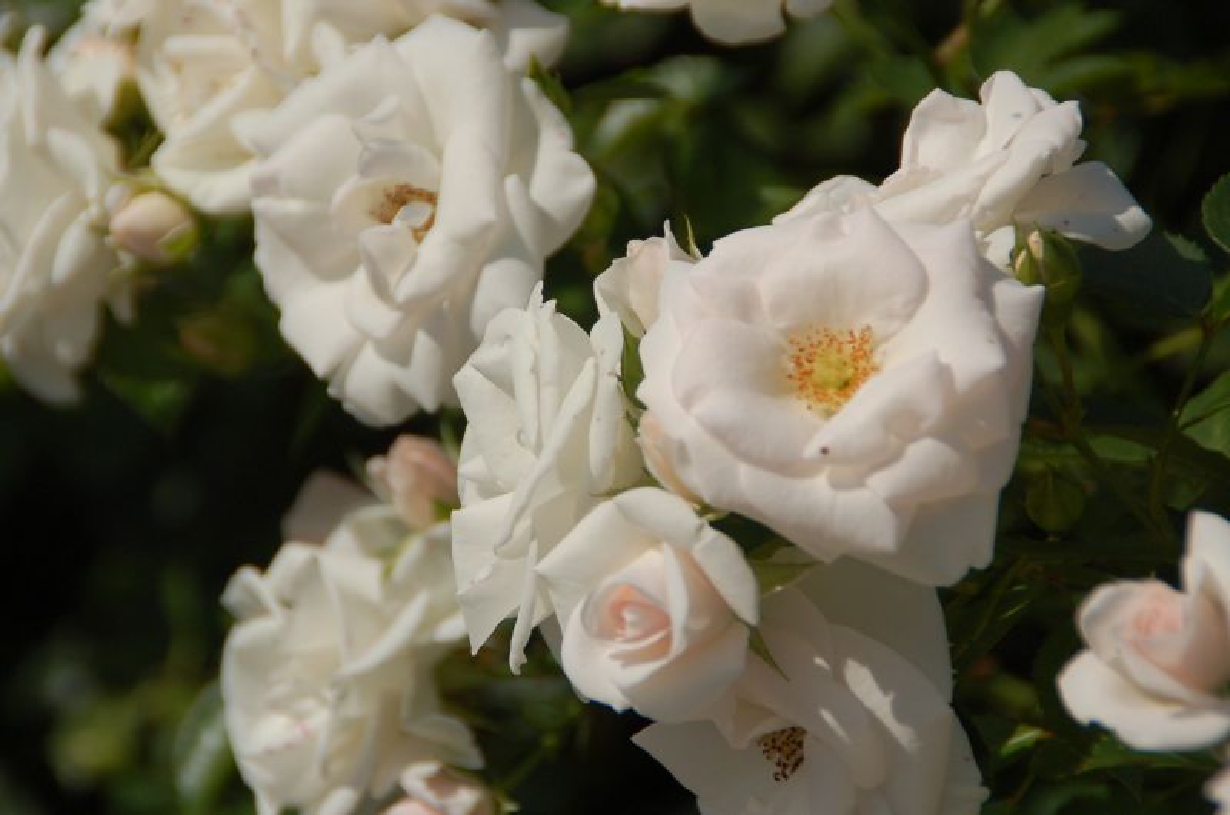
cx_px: 615
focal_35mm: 225
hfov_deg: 9.2
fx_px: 7672
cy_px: 408
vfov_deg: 6.1
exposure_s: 1/4000
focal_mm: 150
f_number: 8
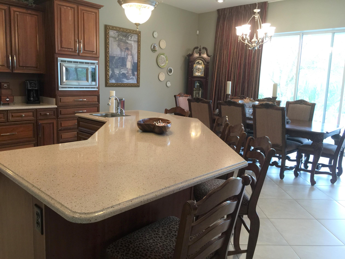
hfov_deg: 61.7
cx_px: 172
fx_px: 289
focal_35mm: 29
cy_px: 130
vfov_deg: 48.2
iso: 32
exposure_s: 1/30
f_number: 2.2
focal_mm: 4.15
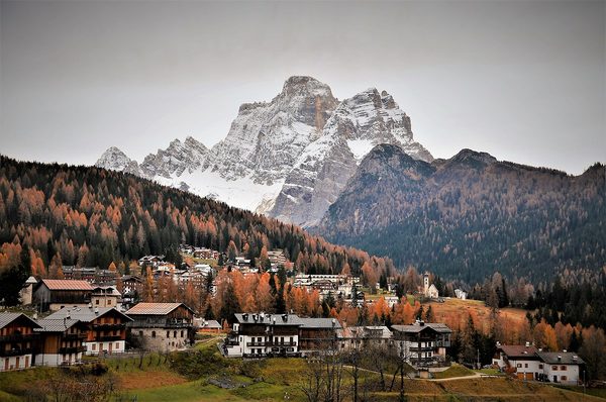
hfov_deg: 35.1
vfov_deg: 23.7
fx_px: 958
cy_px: 201
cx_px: 303
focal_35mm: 57
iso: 100
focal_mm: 38
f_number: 8
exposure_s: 1/200
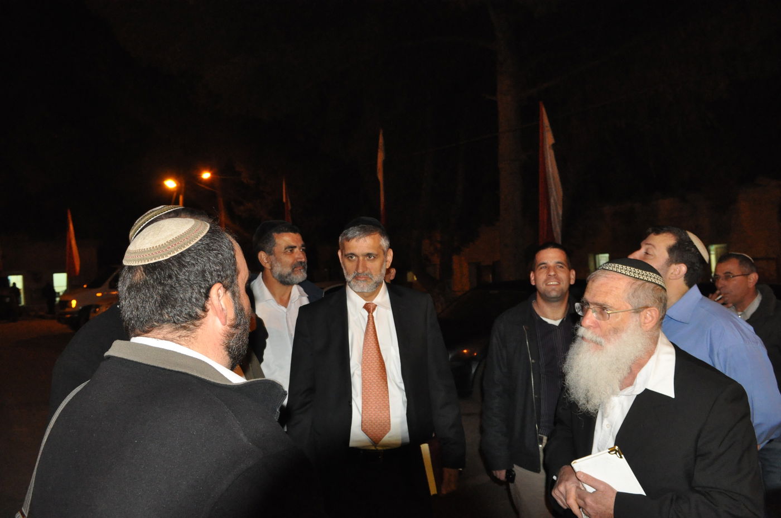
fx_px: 552
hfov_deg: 70.5
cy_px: 259
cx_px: 390
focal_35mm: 26
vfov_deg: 50.3
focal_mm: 17
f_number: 5
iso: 2000
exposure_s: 1/60
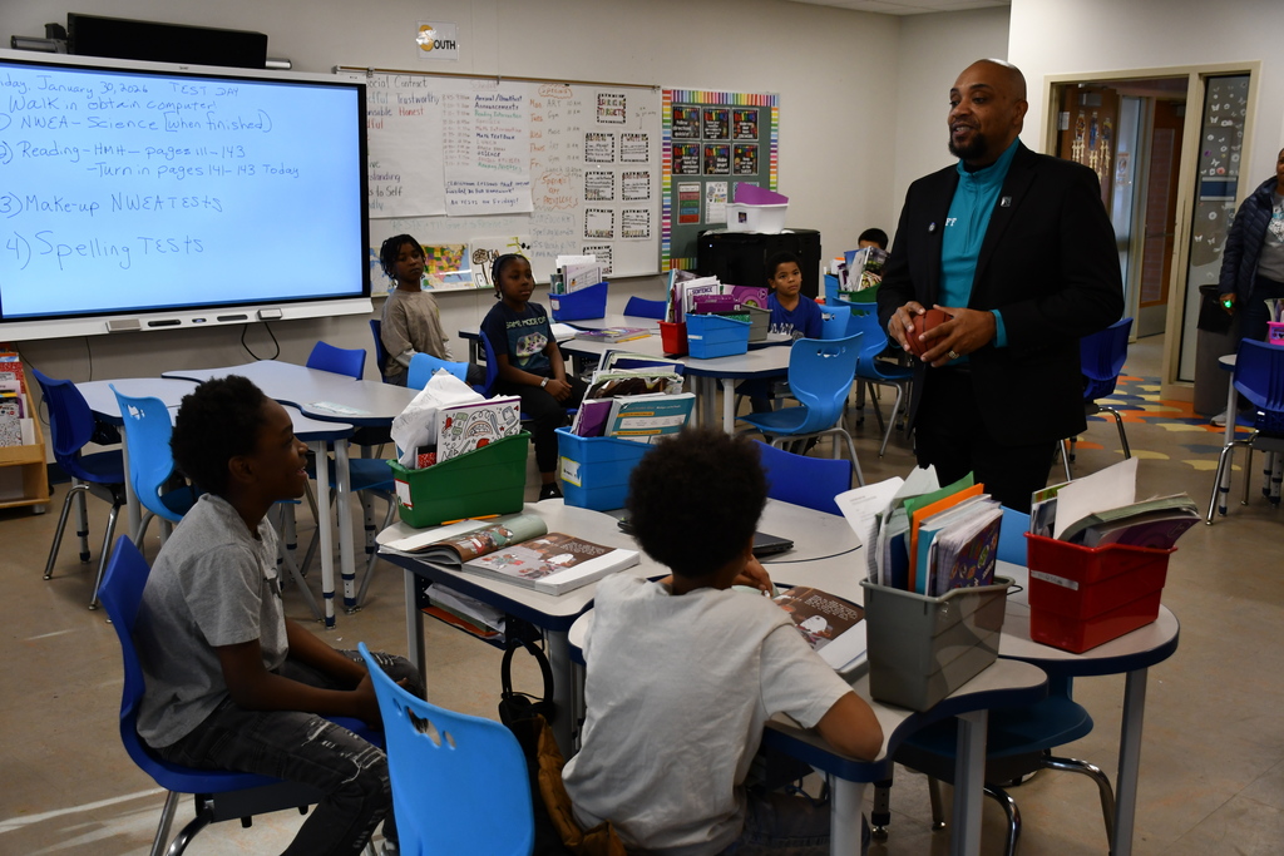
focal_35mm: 36
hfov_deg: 53.1
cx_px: 642
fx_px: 1284
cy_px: 428
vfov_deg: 36.9
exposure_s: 1/125
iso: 800
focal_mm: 24
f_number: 3.8
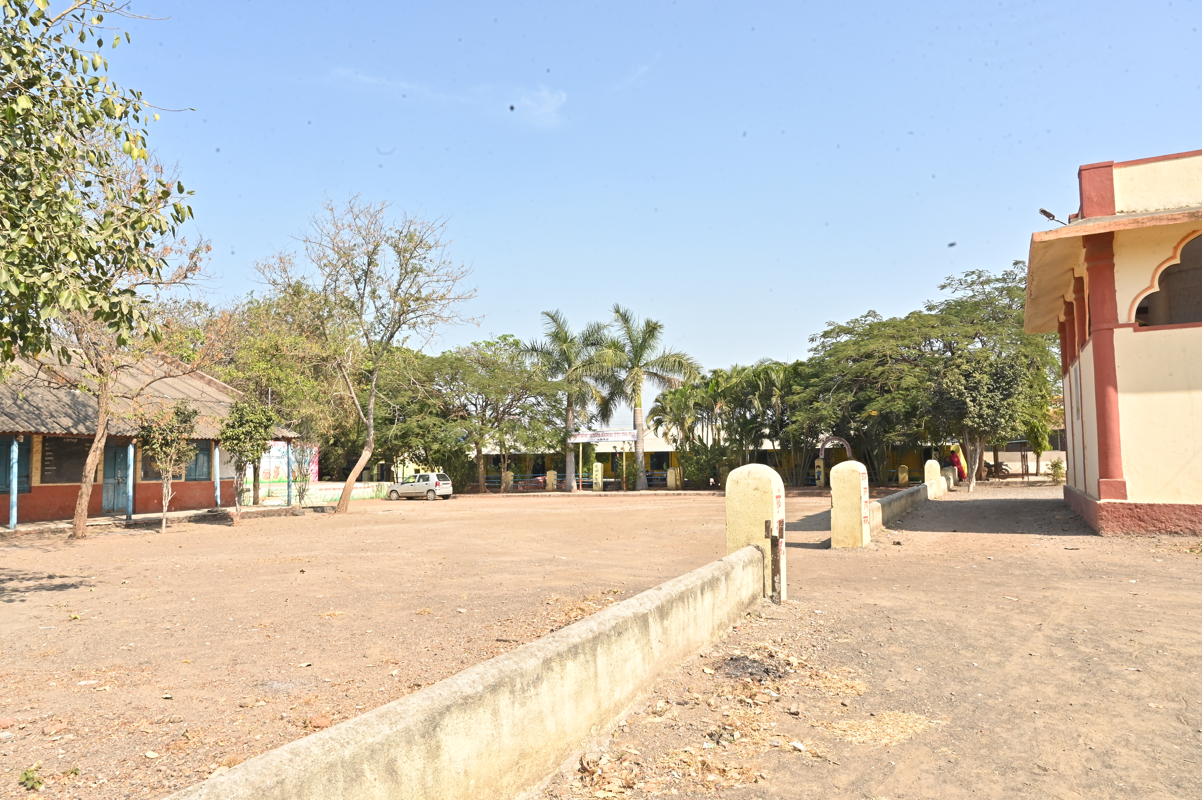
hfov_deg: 73.8
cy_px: 400
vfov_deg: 53.1
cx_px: 601
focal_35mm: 24
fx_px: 801
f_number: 22
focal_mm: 24
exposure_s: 1/125
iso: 800
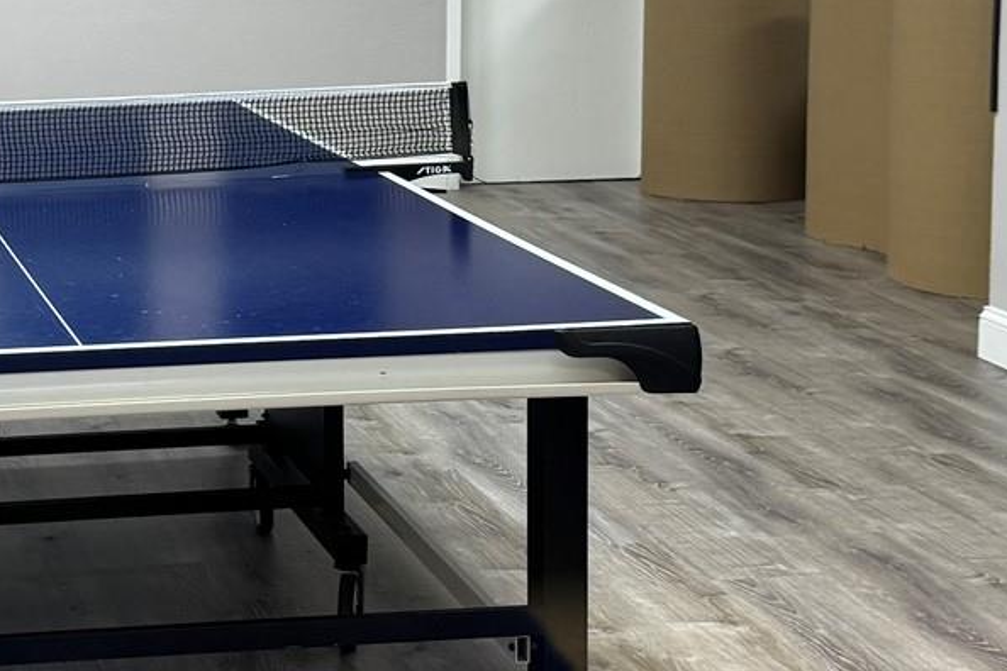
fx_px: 2405
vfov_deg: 15.8
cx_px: 12
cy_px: 185
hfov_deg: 22.8
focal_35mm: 86
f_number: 1.78
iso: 160
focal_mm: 6.76
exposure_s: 1/60
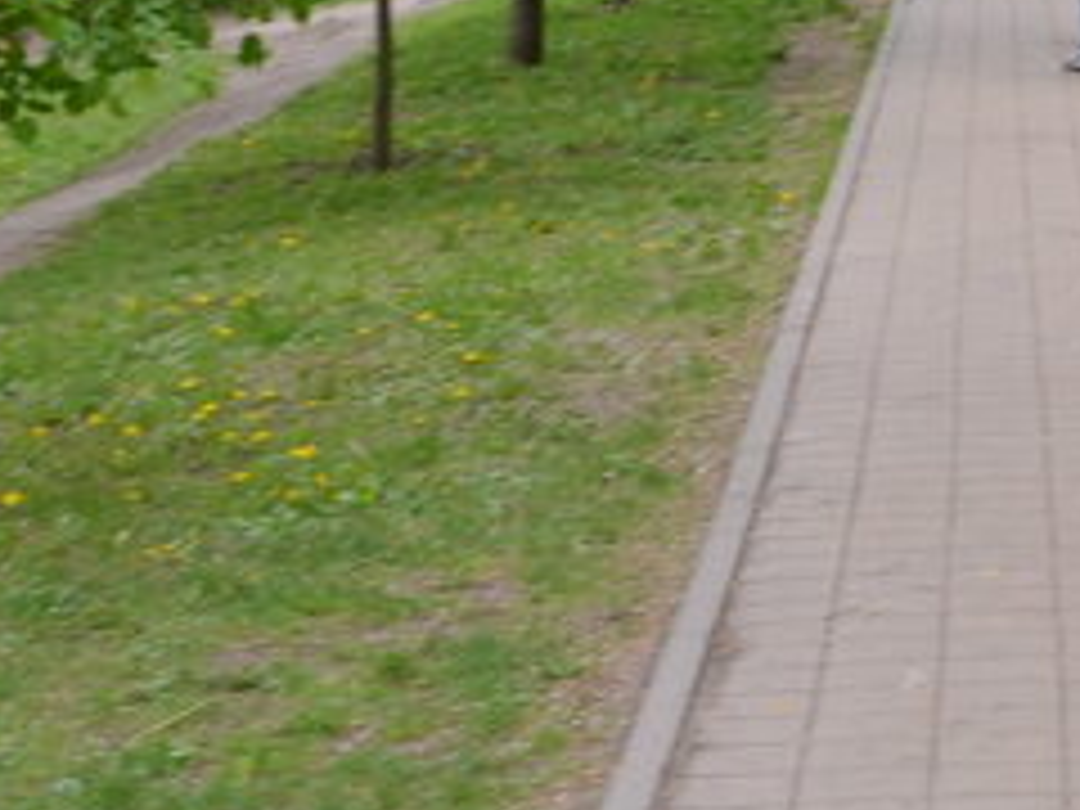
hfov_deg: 13.3
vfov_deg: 9.8
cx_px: 1287
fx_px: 4493
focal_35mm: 144
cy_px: -583
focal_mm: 20
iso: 100
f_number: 5.6
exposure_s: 1/60
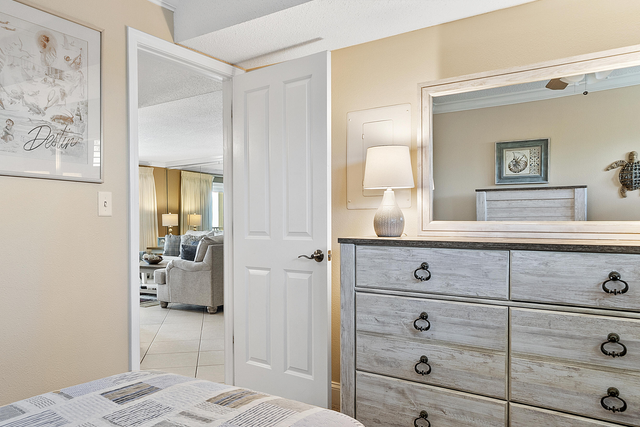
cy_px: 221
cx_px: 311
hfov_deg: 69.4
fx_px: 462
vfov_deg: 49.5
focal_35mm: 26
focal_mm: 17
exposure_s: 1/2
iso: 640
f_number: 8
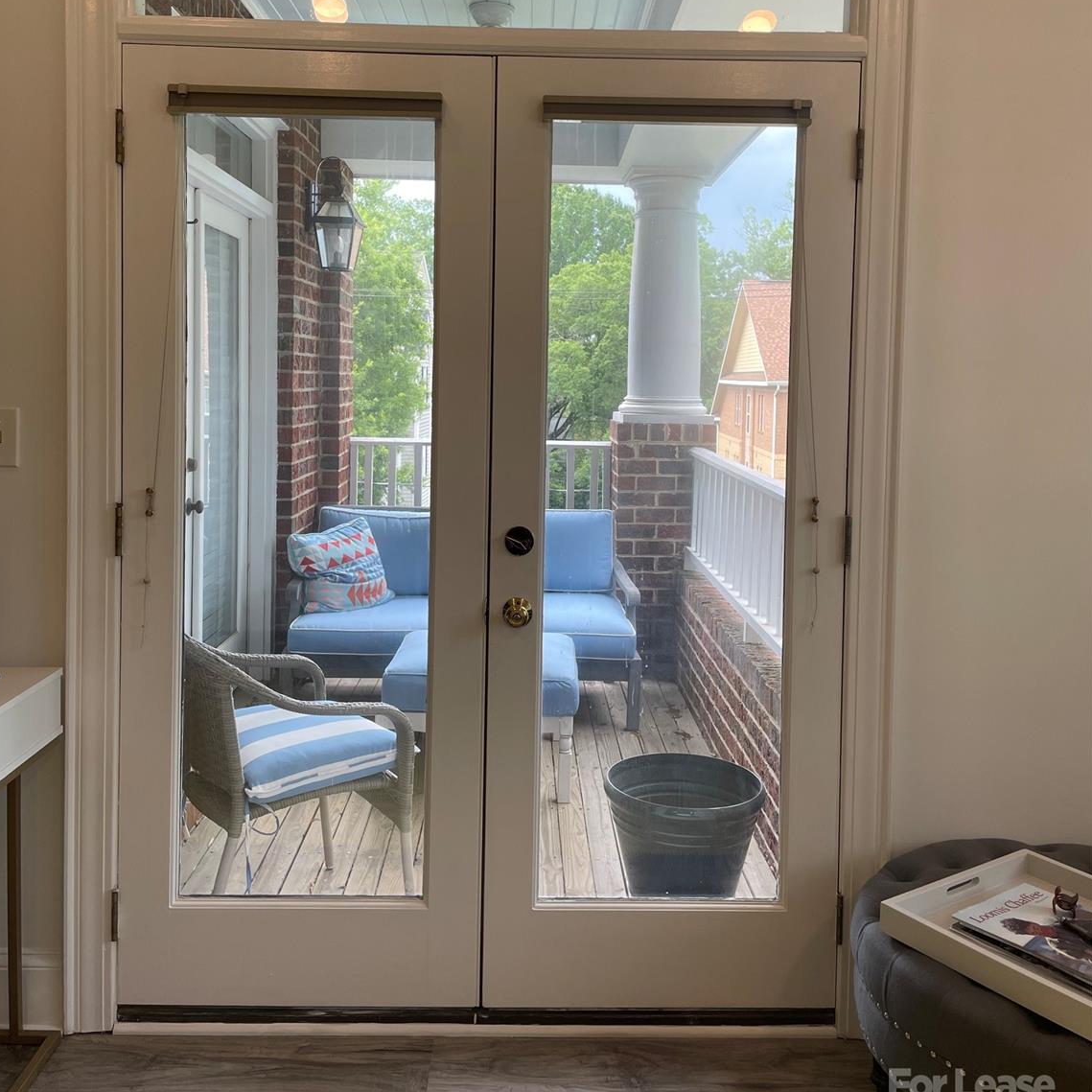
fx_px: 1106
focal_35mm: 31
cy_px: 433
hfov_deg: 52.5
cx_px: 544
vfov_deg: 52.2
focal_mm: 4.2
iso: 40
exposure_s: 1/120
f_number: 1.6
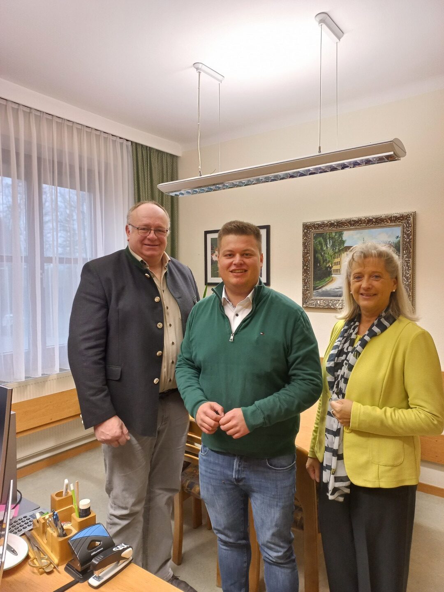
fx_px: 428
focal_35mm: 25
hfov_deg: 54.9
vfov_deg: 69.4
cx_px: 222
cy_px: 296
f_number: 1.8
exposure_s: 1/33
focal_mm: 4.6
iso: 200
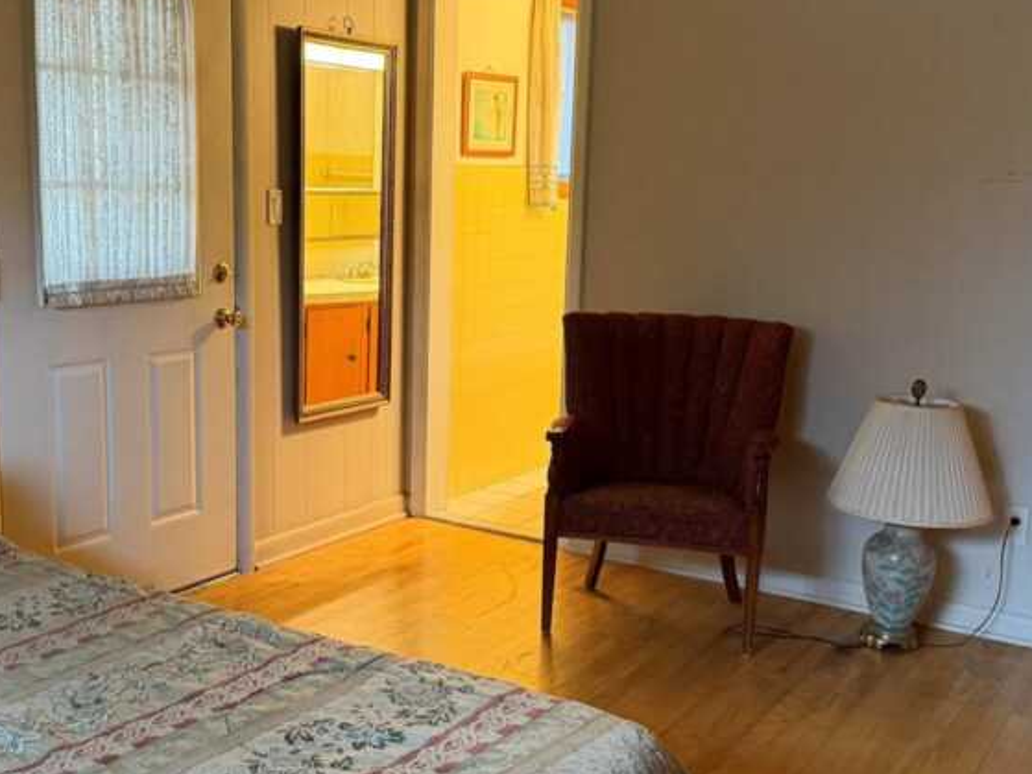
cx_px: 462
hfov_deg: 42.9
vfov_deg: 32.8
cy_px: 427
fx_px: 1311
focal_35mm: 44
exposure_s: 1/60
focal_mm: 6.76
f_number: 1.78
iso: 500
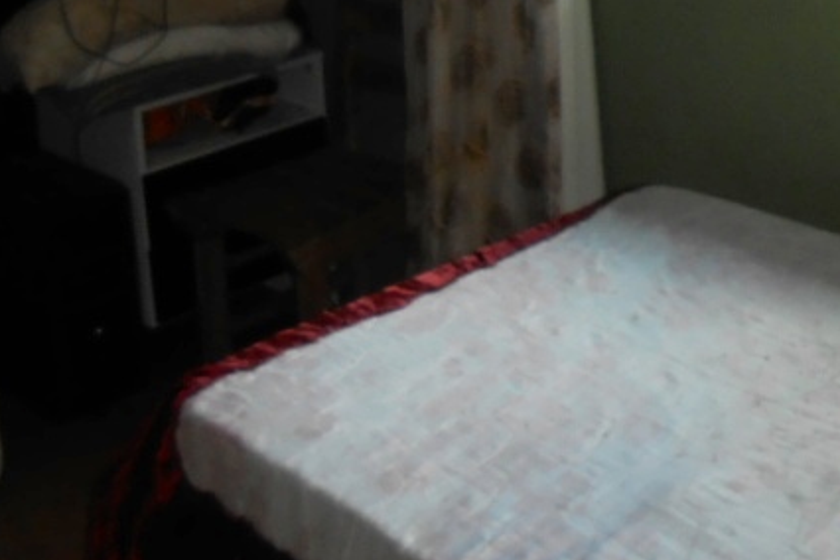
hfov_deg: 28.9
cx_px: 846
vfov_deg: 19.2
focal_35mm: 65
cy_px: -191
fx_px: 1517
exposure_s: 1/40
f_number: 3.5
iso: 80
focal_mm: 4.6
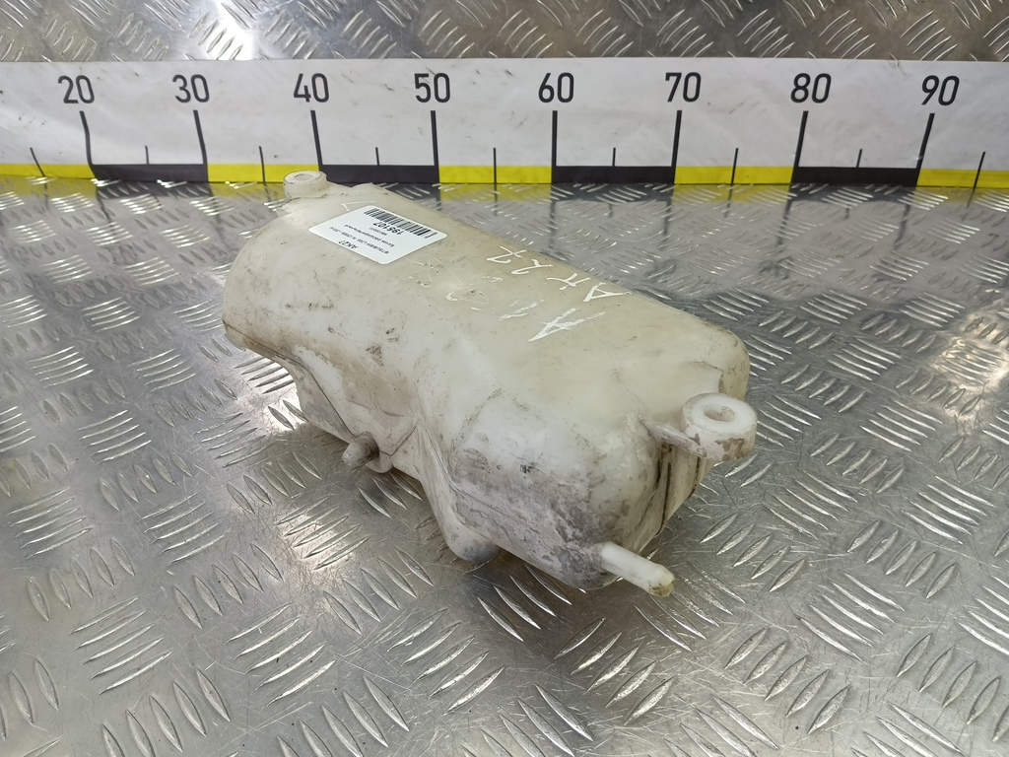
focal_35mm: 23
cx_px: 504
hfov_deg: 73.9
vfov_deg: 58.9
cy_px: 378
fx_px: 670
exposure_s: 1/50
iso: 116
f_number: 1.6
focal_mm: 4.11
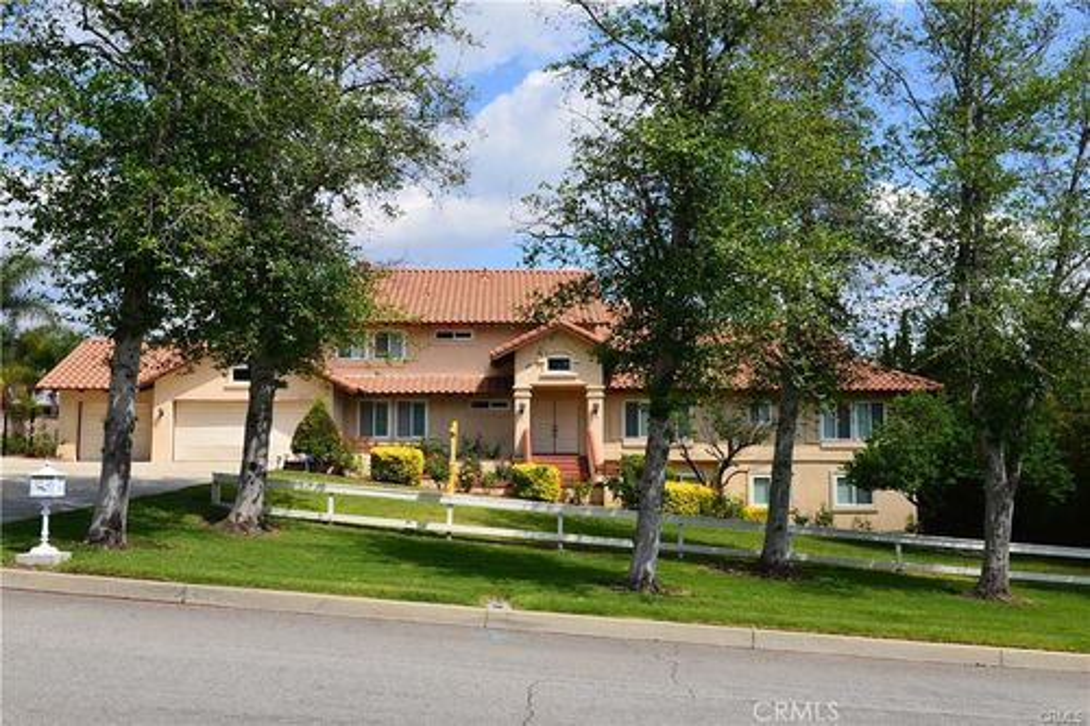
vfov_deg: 38.9
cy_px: 363
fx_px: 1029
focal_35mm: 34
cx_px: 545
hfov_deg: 55.8
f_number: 13
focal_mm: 34
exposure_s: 1/250
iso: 200
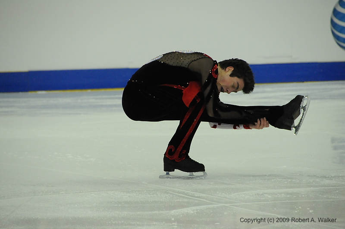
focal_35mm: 300
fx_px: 2871
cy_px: 114
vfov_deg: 4.6
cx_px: 172
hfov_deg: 6.9
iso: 3200
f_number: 5.6
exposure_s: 1/1250
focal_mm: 200
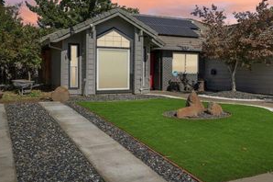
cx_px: 187
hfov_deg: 44.8
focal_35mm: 43
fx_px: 325
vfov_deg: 31.1
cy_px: 69
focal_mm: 25.5
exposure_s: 1/1000
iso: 400
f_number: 8
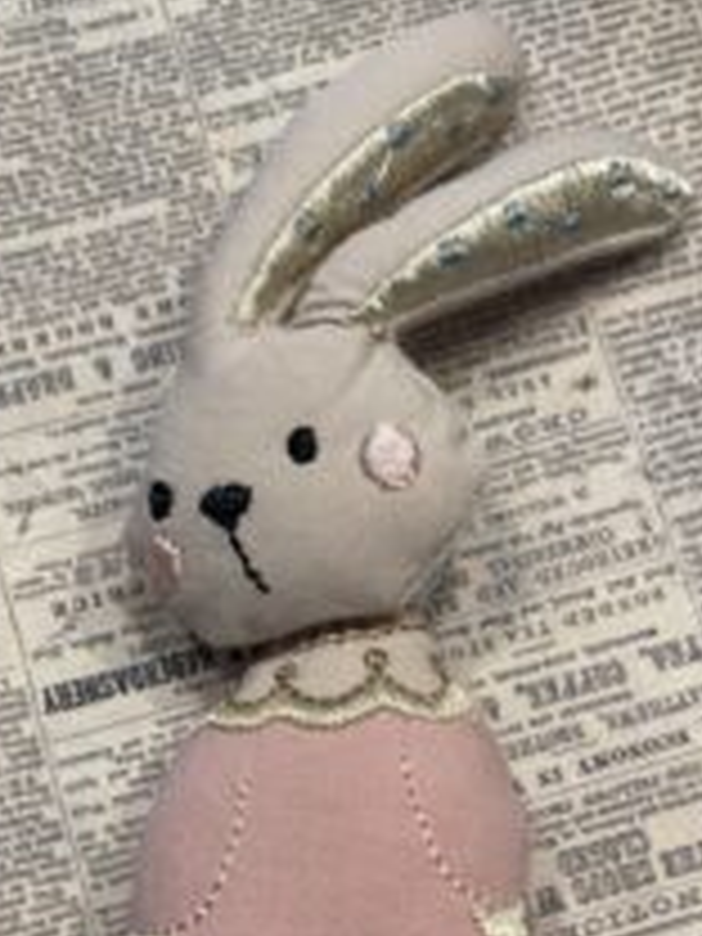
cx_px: 320
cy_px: 738
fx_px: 1298
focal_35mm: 48
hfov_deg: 30.3
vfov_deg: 38.3
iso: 125
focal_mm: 5.1
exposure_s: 1/100
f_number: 1.6
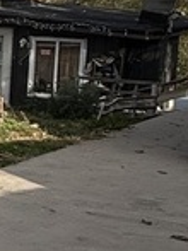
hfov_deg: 9.3
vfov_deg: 18.9
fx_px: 747
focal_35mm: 103
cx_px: -458
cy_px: 58
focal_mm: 2.22
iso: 50
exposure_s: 1/955
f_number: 2.2
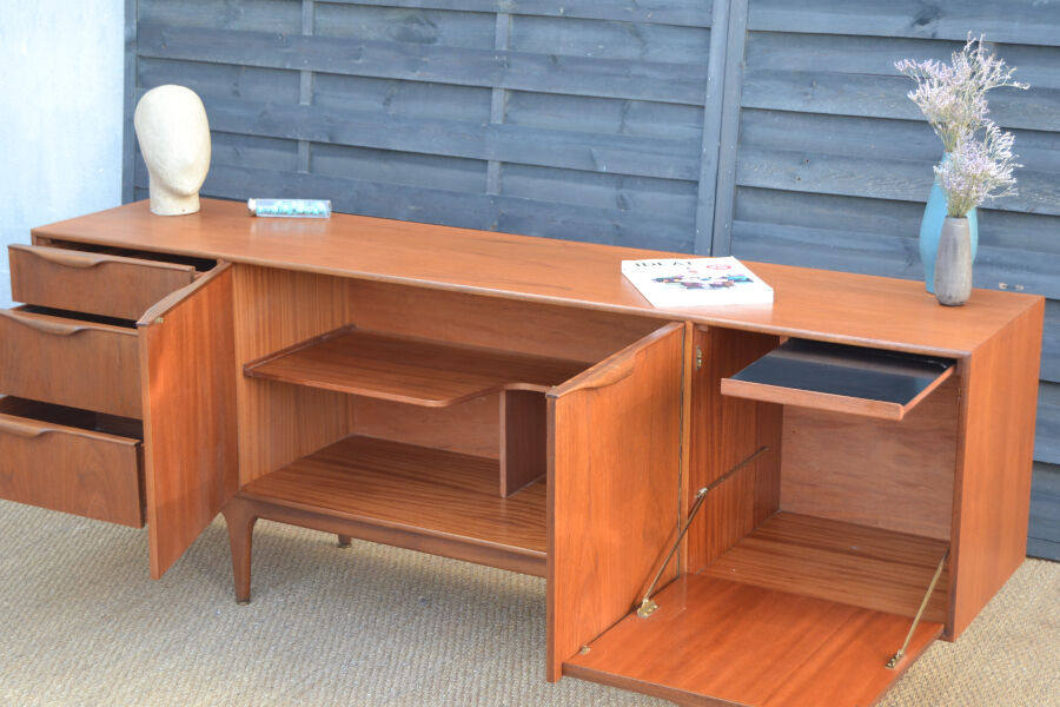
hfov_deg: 31.9
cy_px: 354
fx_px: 1855
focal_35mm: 63
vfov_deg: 21.6
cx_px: 530
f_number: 5
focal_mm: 42
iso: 400
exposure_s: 1/100
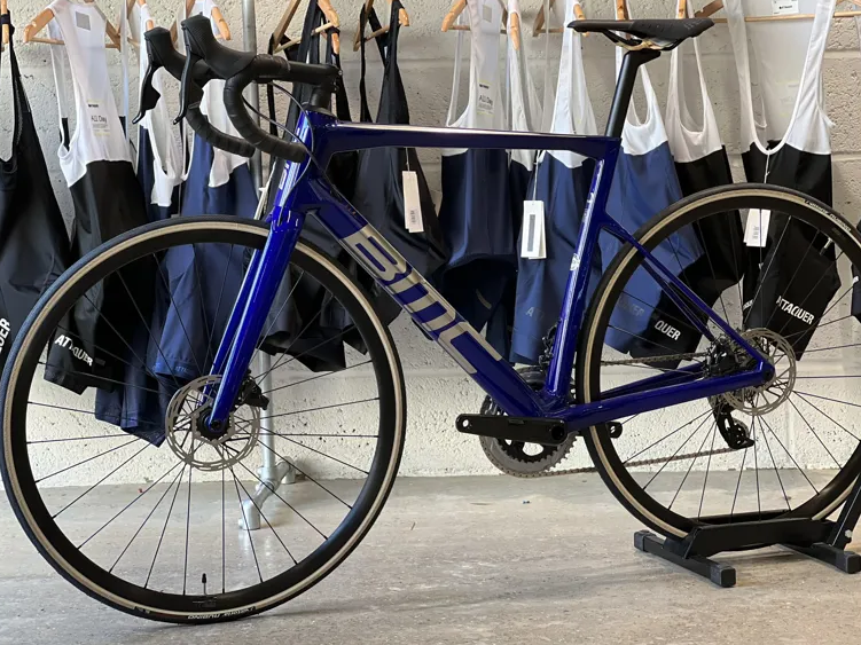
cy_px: 312
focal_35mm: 82
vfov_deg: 18.0
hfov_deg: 23.8
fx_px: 2039
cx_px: 449
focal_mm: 9
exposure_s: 1/33
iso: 160
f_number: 2.8
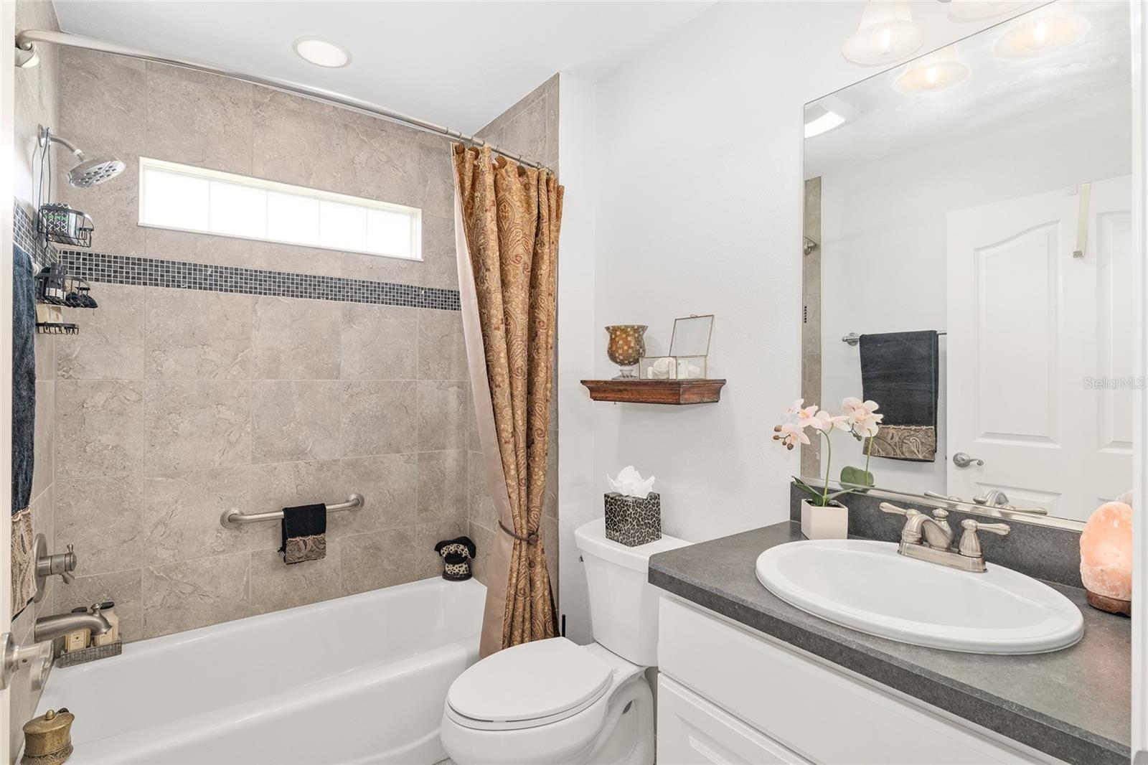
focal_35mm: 17
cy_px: 382
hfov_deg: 92.0
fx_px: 555
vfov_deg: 69.2
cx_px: 574
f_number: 8
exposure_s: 1/13
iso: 320
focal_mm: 17.4
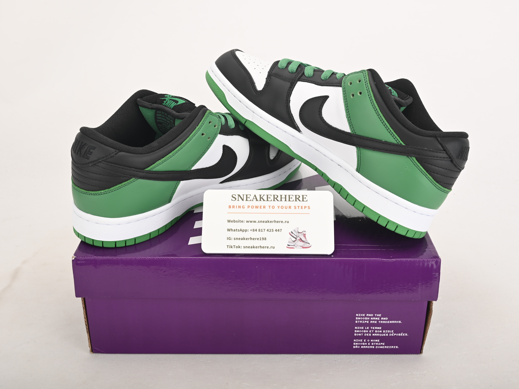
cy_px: 197
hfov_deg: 45.8
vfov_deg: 35.1
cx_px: 271
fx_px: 615
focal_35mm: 41
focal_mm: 37
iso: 100
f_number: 11
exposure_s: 1/200
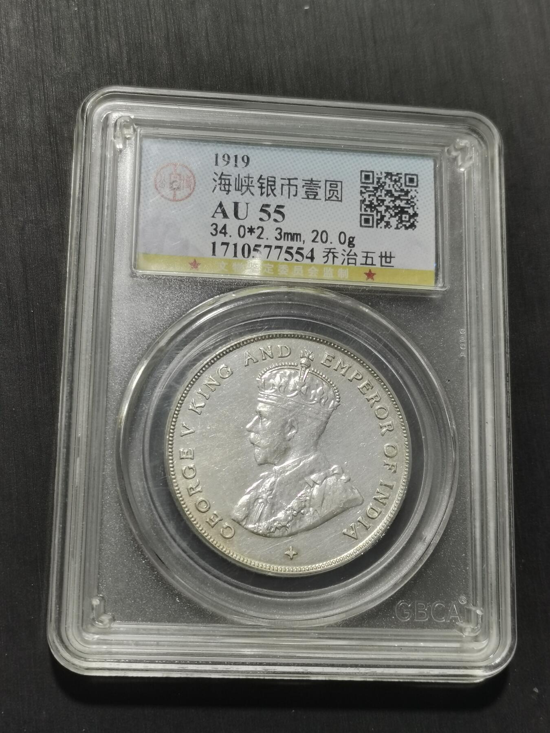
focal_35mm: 61
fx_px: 1292
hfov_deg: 24.0
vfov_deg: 31.7
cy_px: 366
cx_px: 275
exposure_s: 1/100
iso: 80
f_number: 1.8
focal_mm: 5.58
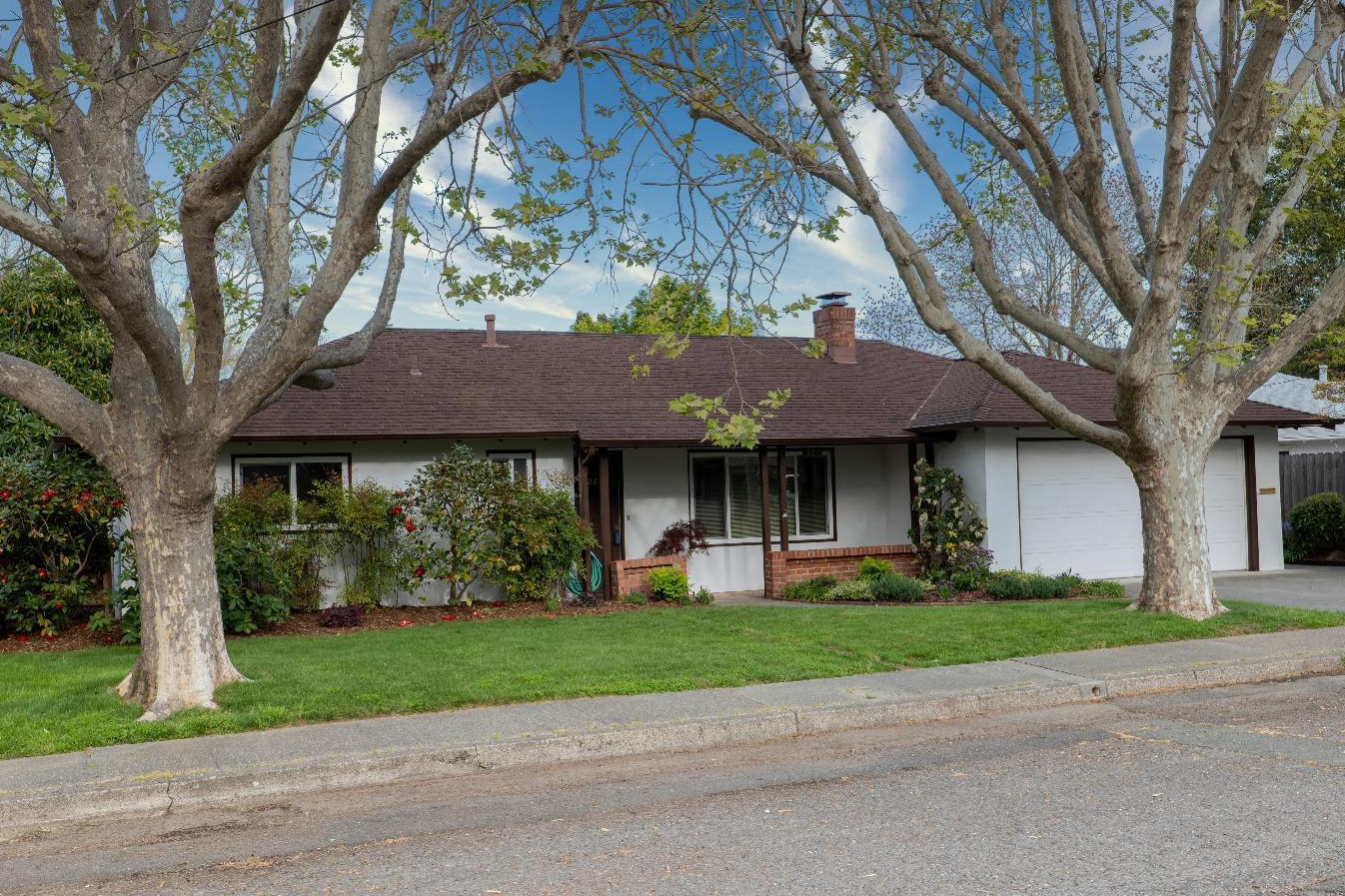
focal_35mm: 39
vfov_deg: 34.2
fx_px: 1457
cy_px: 459
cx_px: 708
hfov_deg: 49.5
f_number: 13
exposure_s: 1/100
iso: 800
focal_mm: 35
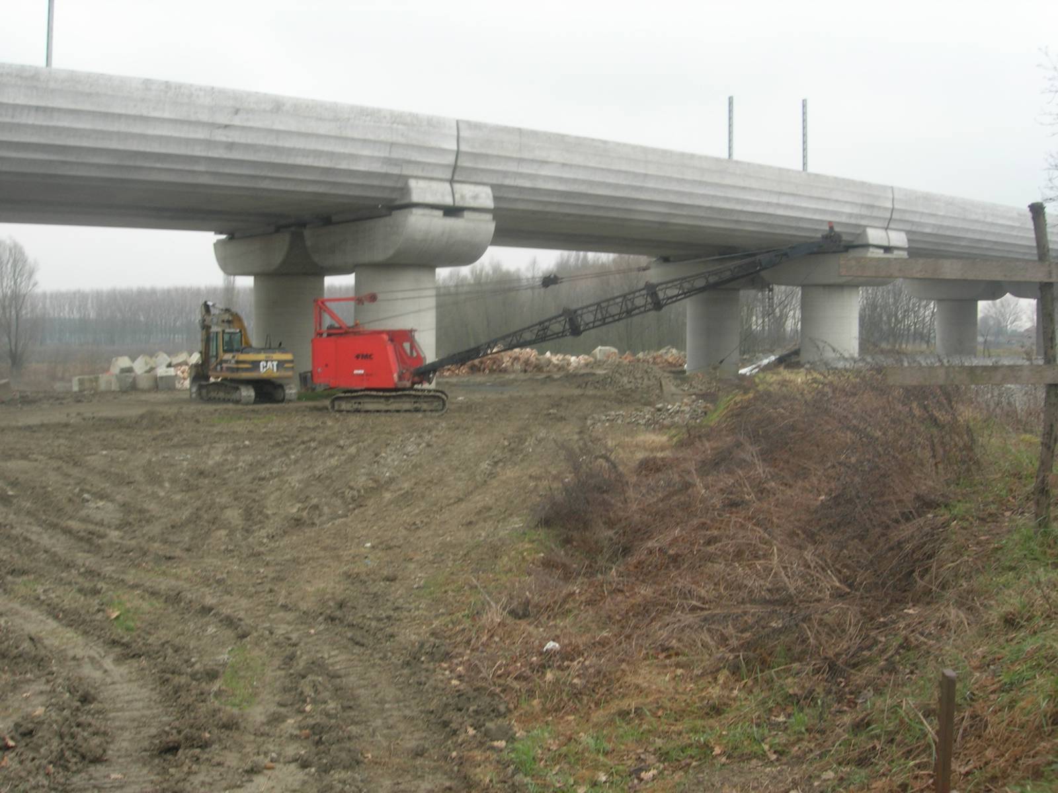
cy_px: 396
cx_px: 529
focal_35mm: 38
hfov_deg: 49.0
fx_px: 1161
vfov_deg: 37.7
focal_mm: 7.8
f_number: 4.8
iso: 64
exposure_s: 1/91
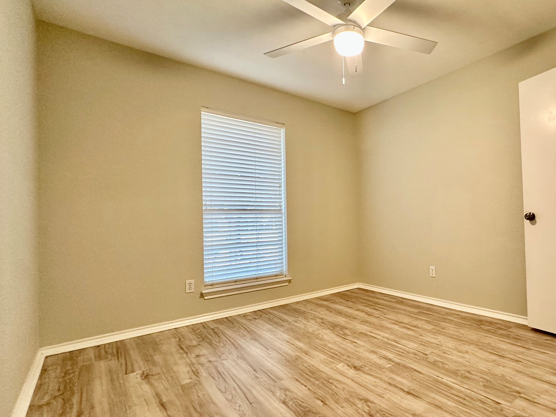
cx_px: 373
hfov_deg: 81.7
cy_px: 215
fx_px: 305
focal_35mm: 19
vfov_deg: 68.7
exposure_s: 1/60
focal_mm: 2.22
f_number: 2.2
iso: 200
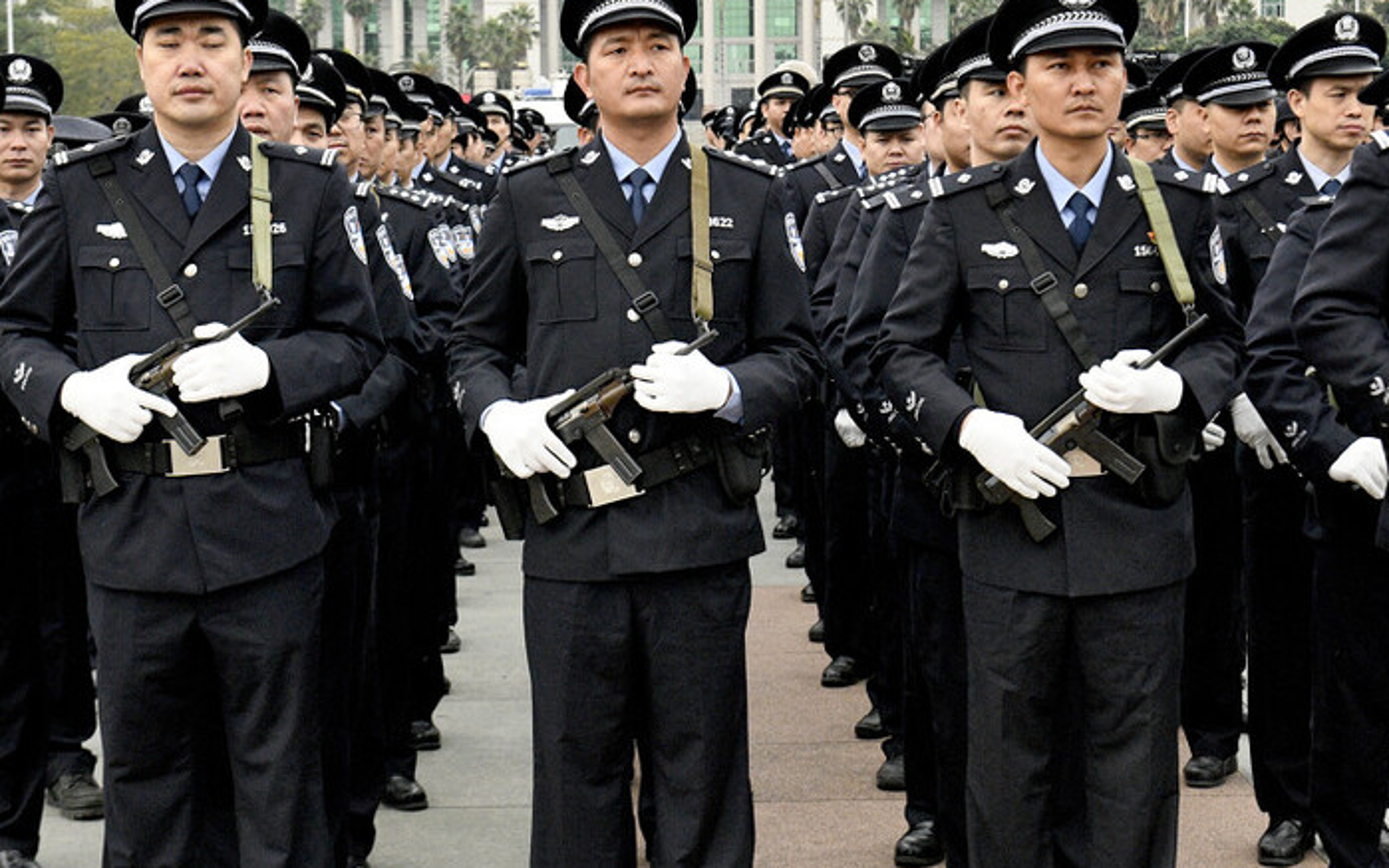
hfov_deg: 24.6
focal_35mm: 84
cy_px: 367
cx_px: 652
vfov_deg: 15.5
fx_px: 3180
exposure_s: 1/640
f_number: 8
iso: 4500
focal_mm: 48
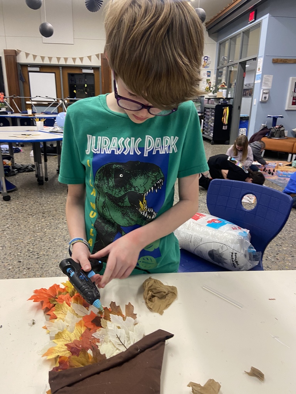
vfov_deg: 67.3
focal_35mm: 26
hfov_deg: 53.1
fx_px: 296
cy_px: 197
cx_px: 148
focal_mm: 4.25
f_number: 1.8
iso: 160
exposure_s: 1/60
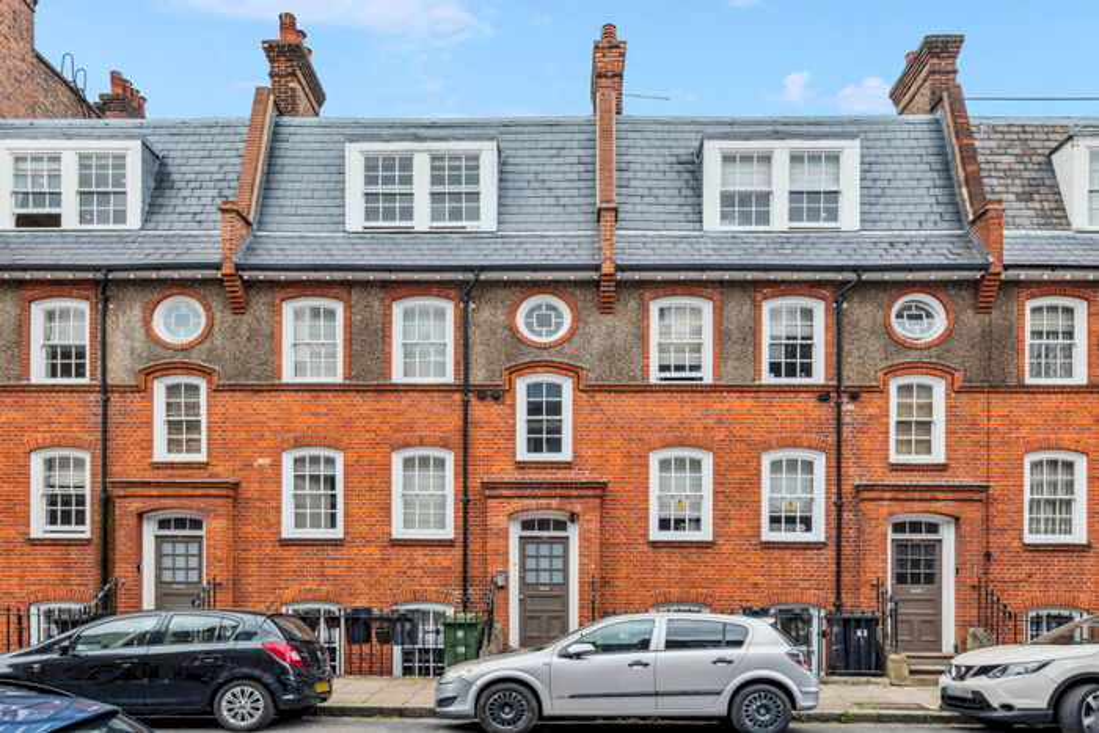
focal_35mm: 24
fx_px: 733
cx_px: 550
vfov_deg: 53.2
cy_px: 366
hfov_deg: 73.7
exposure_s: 1/125
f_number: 11
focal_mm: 24
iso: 400
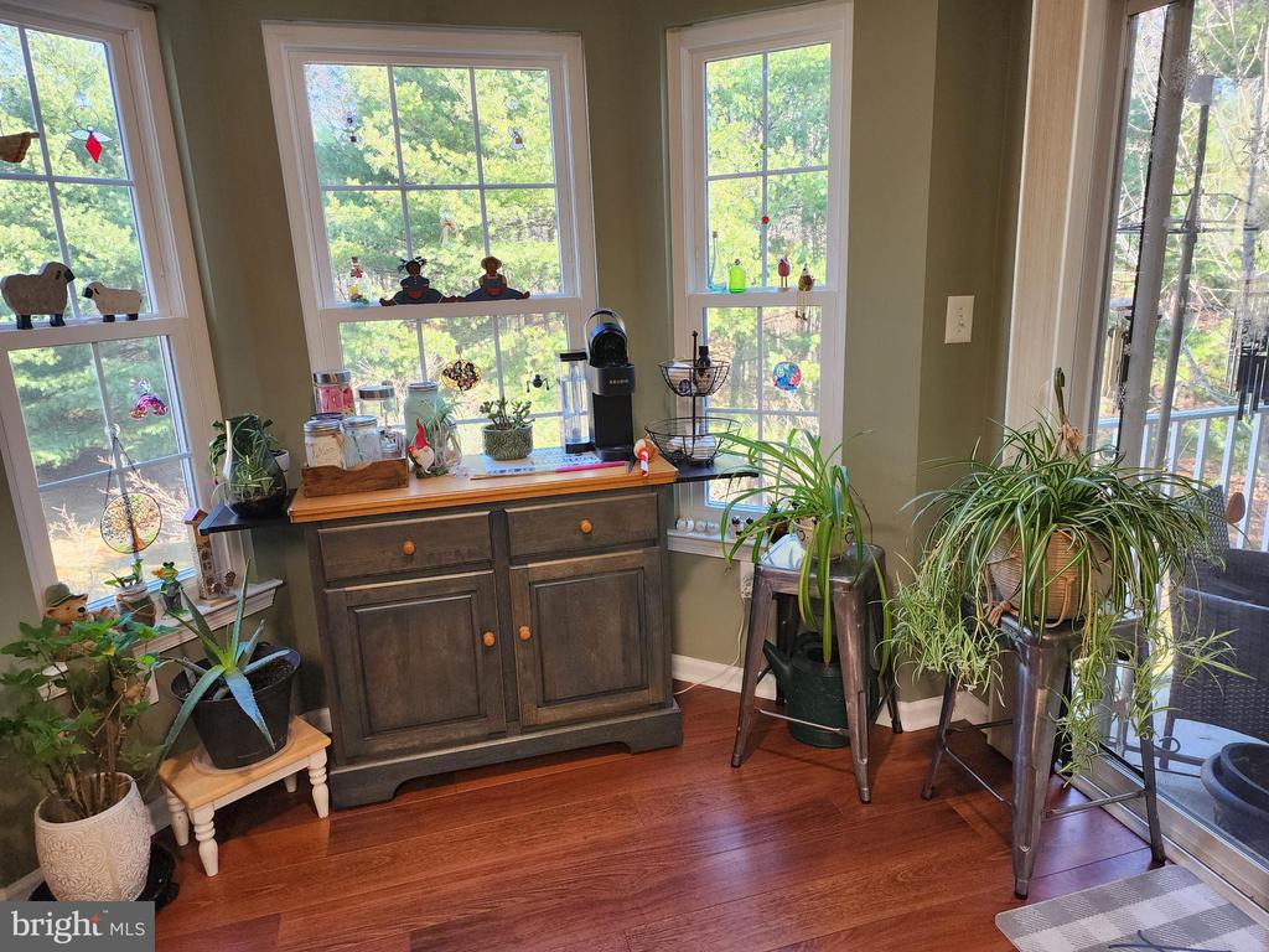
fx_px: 843
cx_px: 634
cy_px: 476
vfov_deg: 58.9
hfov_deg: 73.9
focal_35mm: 23
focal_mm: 6.4
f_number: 1.8
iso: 160
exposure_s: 1/120
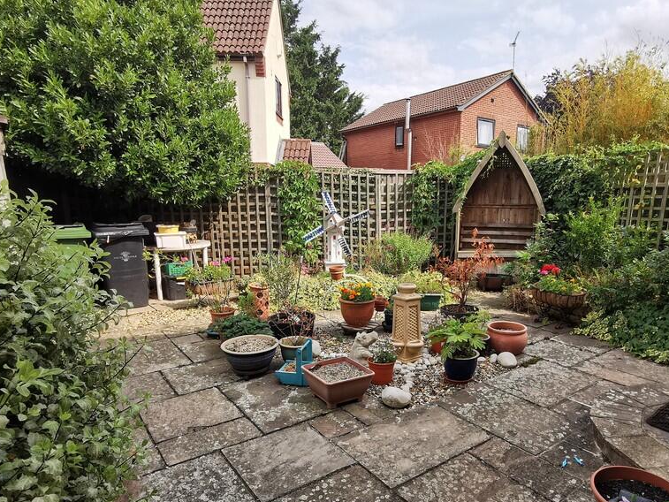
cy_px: 296
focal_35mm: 23
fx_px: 445
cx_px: 369
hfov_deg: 73.7
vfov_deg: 58.5
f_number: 2.2
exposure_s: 1/500
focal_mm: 2.26
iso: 50
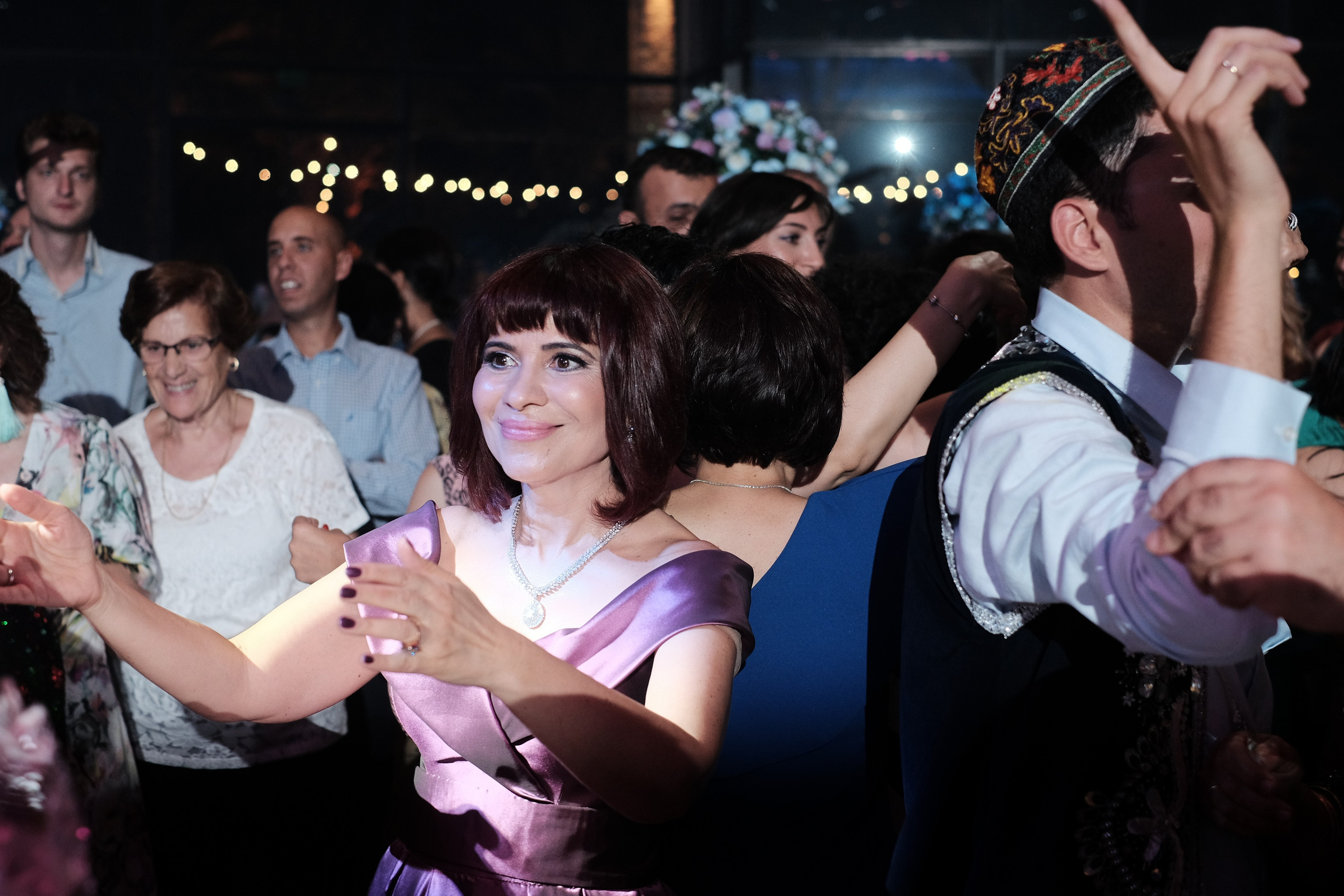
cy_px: 448
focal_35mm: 53
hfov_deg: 37.5
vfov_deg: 25.5
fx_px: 1979
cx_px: 672
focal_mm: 35
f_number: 2.8
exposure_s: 1/250
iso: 1250
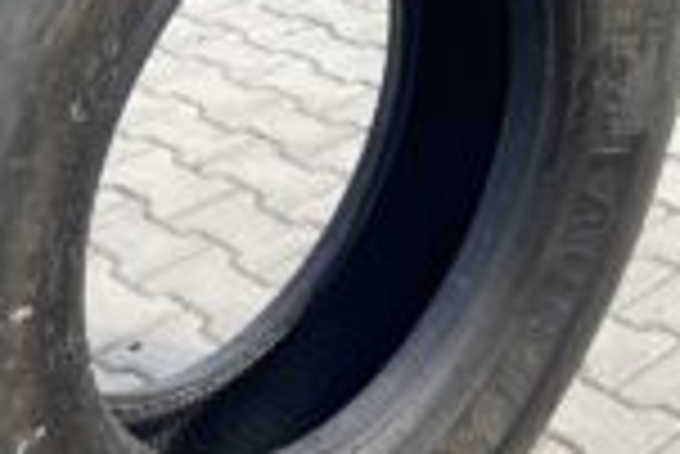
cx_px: 239
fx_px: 1456
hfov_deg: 26.2
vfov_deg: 17.6
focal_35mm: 77
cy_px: 88
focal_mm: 4.25
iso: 32
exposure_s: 1/354
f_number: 1.8
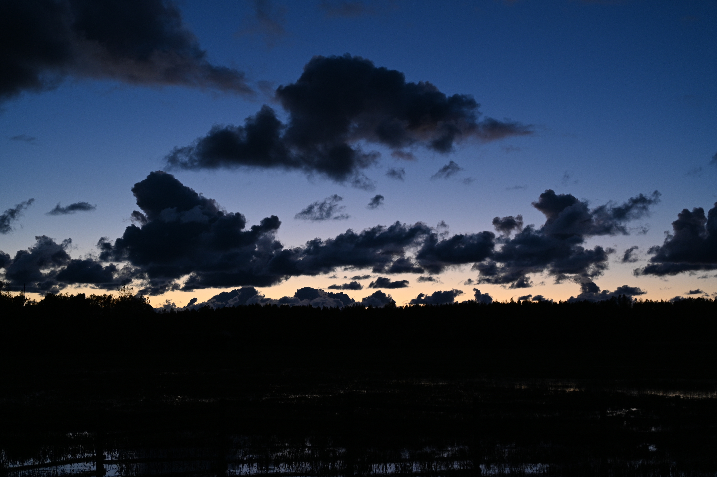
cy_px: 238
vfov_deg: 29.2
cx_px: 358
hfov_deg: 42.8
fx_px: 916
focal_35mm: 46
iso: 560
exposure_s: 1/100
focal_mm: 46
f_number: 4
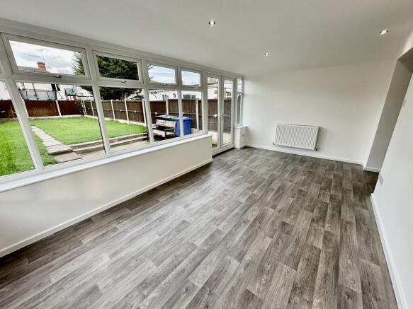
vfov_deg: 85.7
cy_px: 154
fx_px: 167
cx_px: 206
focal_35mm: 14
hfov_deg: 102.1
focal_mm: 2.22
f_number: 2.2
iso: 50
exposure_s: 1/100
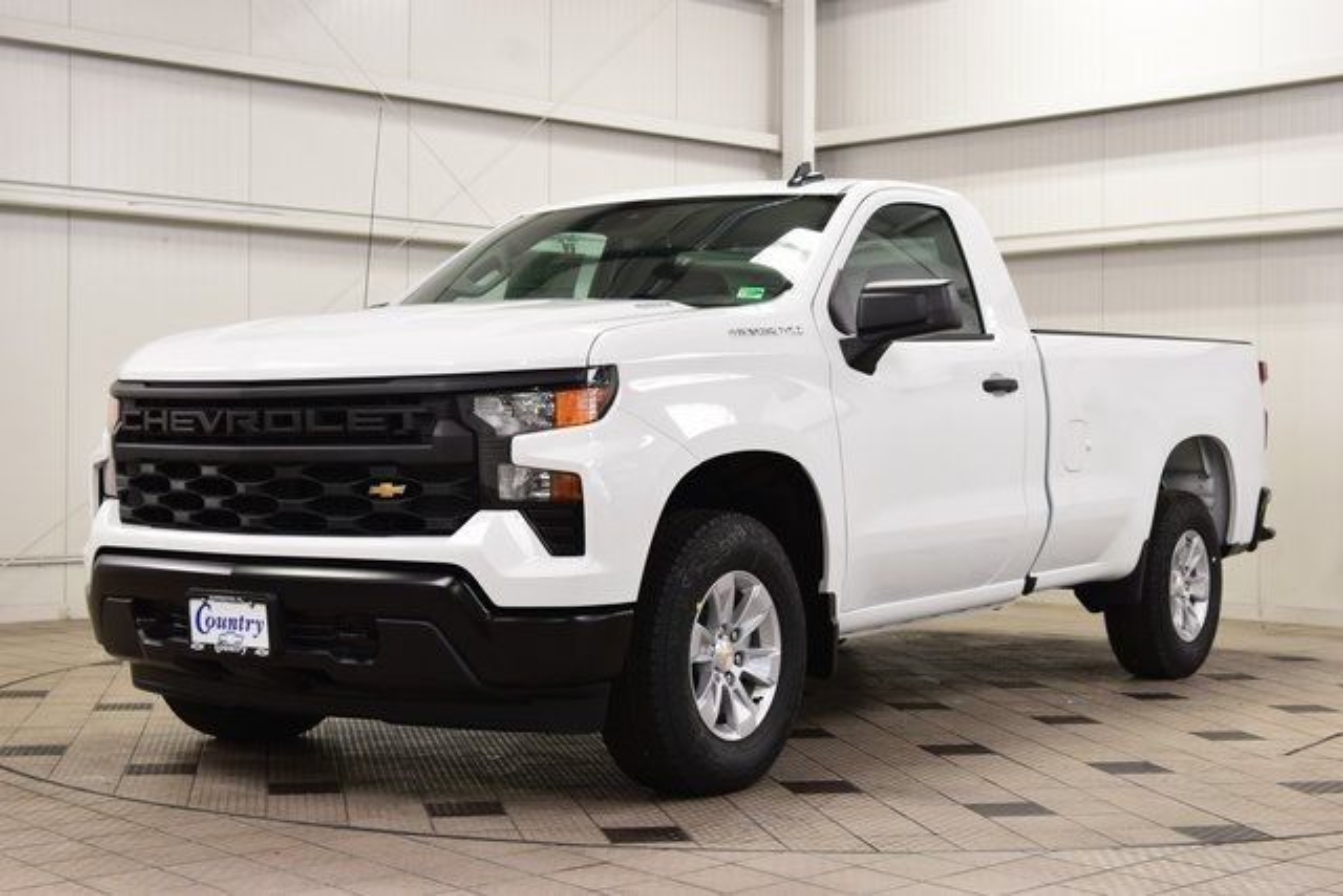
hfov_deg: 36.9
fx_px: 2015
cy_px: 448
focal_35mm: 54
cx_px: 672
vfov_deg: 25.1
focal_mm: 36
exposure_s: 1/30
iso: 640
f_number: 7.1
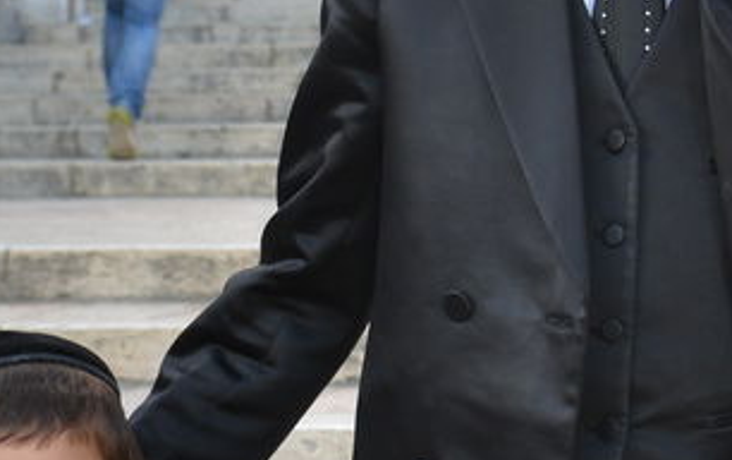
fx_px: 2976
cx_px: 995
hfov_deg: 13.4
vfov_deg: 8.7
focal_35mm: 149
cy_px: -157
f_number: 5.6
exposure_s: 1/160
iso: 320
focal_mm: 32
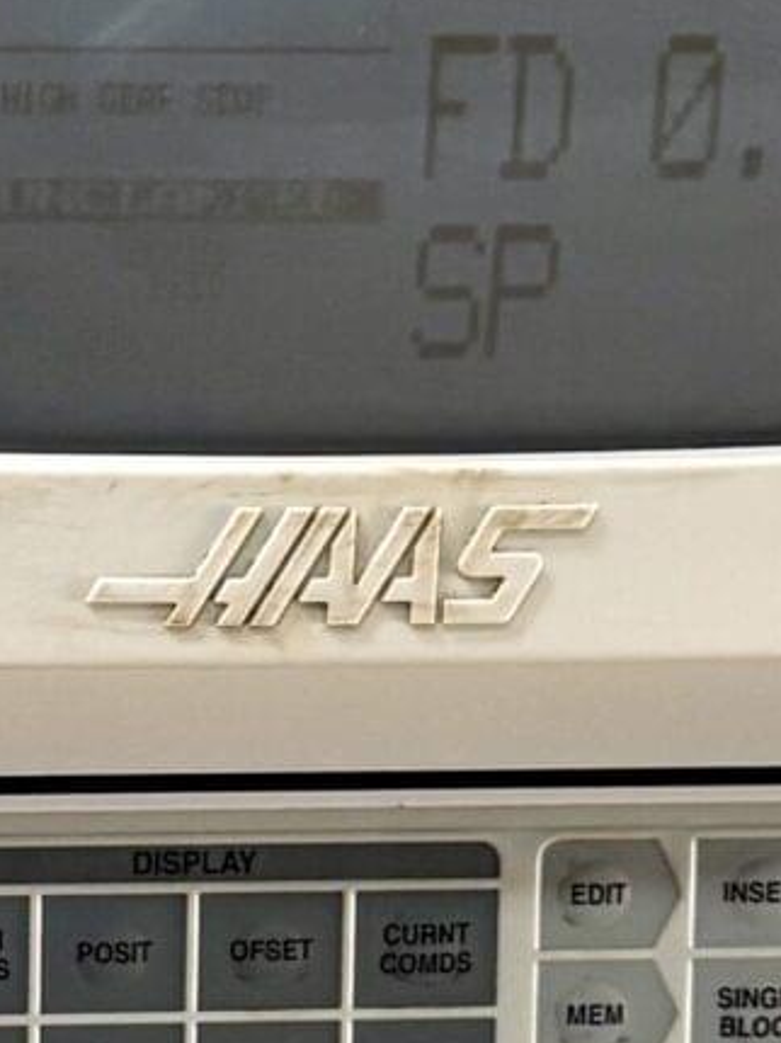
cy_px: 682
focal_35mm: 143
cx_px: -143
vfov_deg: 13.8
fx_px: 4306
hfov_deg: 10.2
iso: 400
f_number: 1.78
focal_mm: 6.76
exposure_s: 1/60
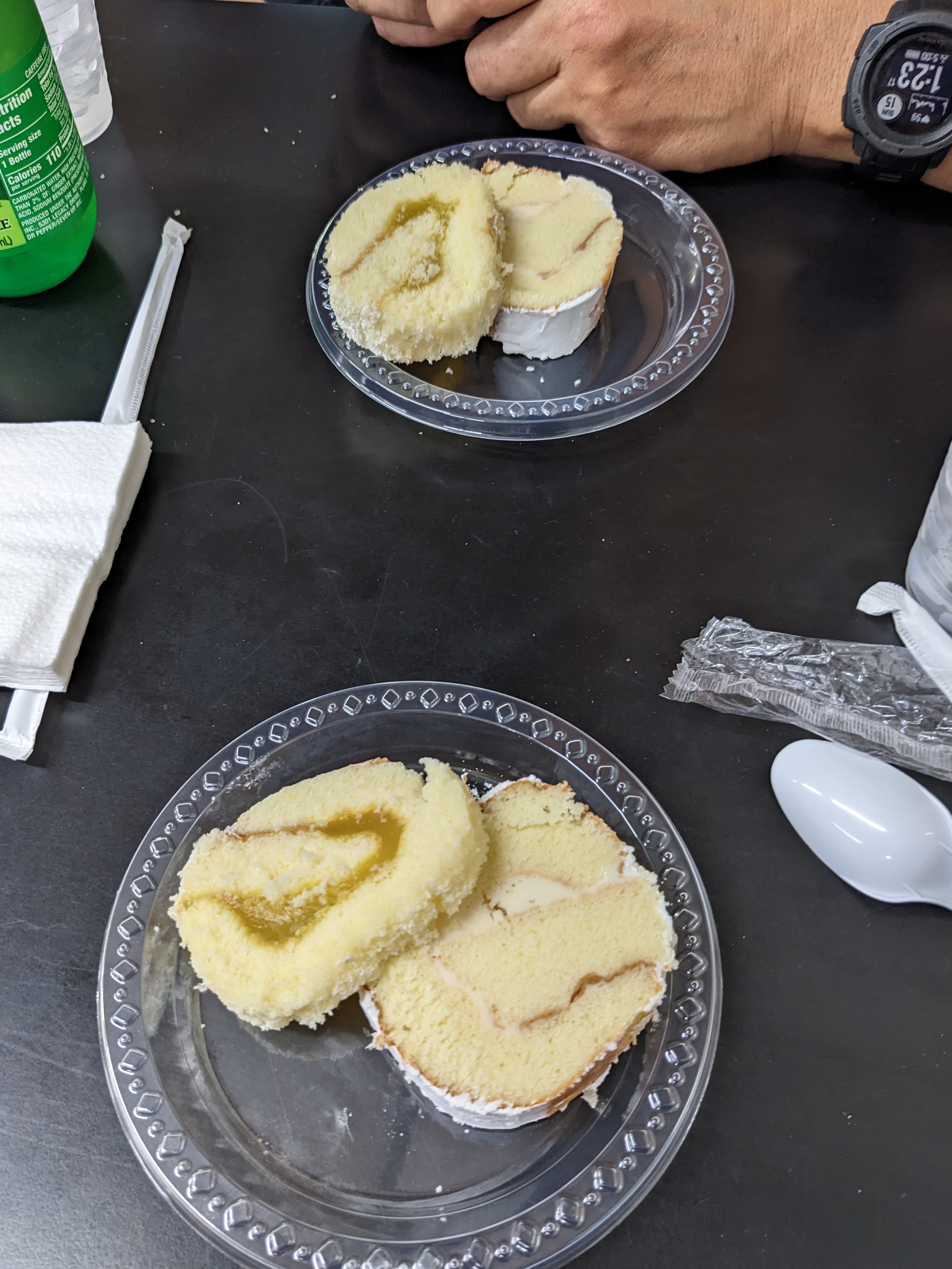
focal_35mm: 28
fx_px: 1027
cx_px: 465
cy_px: 653
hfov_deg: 49.7
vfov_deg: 63.4
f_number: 1.73
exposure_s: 1/24
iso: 101
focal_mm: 4.38
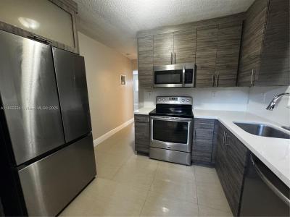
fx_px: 117
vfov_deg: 85.7
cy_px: 108
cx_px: 145
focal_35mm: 14
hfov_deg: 102.1
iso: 500
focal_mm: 2.22
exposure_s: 1/60
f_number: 2.2
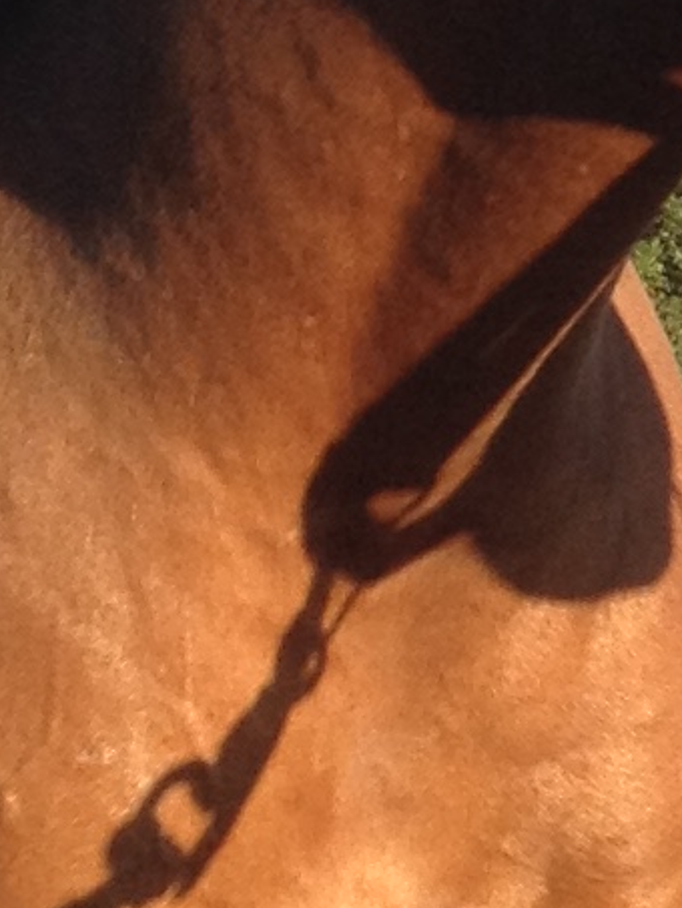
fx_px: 6617
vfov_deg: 7.8
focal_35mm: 252
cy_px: 1004
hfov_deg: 5.6
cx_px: 1827
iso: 50
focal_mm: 4.28
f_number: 2.4
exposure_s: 1/480
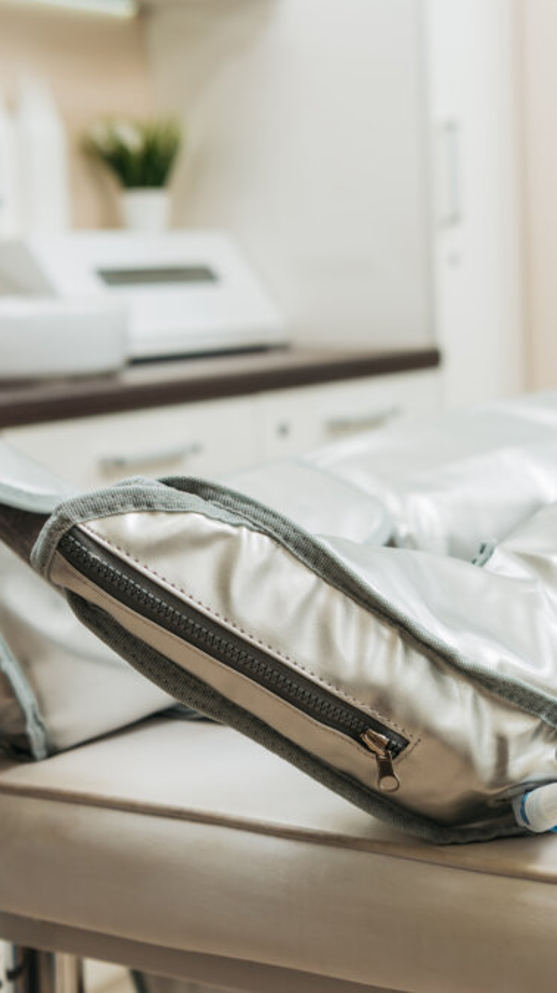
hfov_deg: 17.8
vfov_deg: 31.4
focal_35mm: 67
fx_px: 1761
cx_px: 439
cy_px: 494
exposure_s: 1/160
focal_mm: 42
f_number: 4
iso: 100
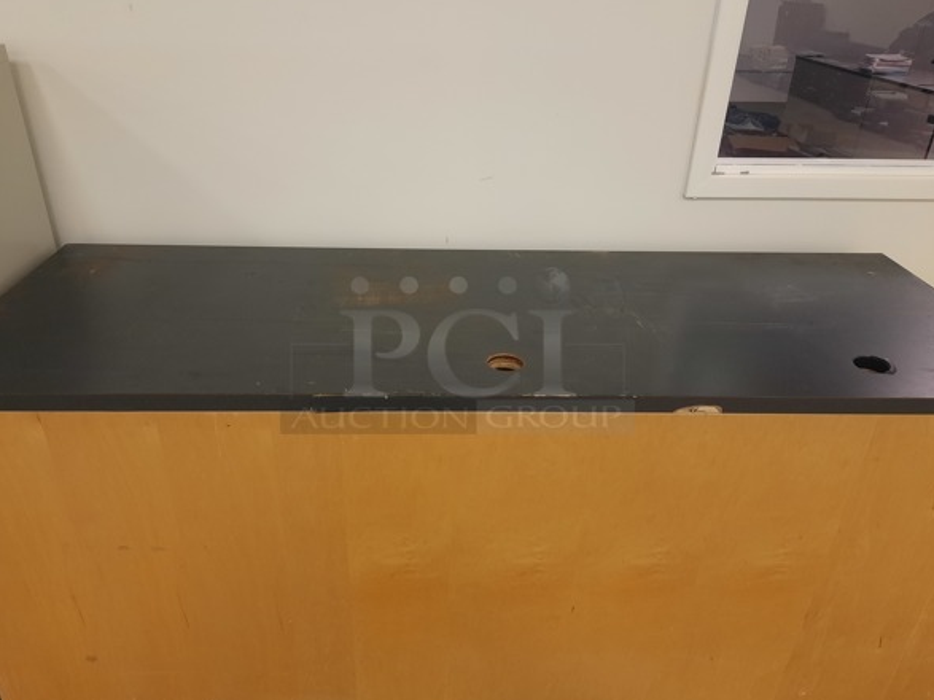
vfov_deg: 53.0
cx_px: 458
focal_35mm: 26
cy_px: 350
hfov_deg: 67.3
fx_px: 701
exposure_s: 1/60
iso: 320
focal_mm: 4.6
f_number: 2
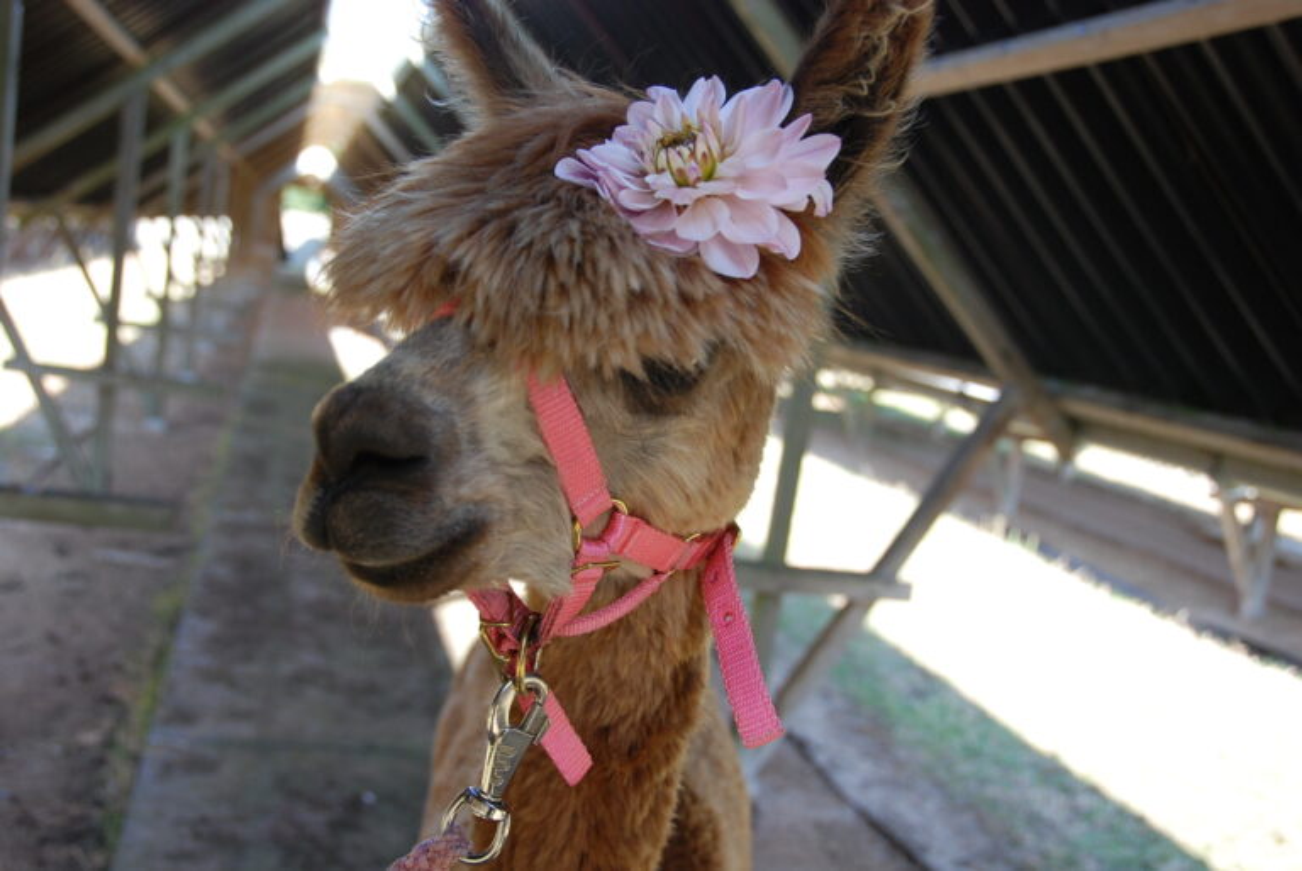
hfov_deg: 49.5
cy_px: 436
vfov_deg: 34.3
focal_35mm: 39
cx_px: 651
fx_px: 1412
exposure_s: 1/250
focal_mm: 26
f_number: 4
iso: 400
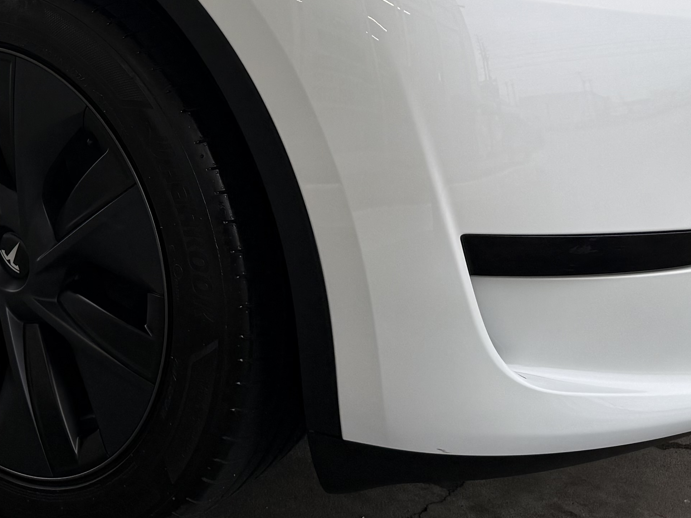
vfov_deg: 19.6
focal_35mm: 71
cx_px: 107
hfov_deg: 26.7
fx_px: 1417
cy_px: -94
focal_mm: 6.76
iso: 64
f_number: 1.78
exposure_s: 1/281
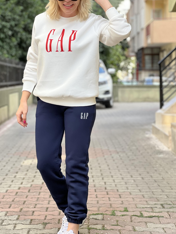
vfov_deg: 20.6
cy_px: 107
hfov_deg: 15.5
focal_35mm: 95
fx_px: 644
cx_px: 69
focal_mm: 9
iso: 40
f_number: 2.8
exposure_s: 1/121
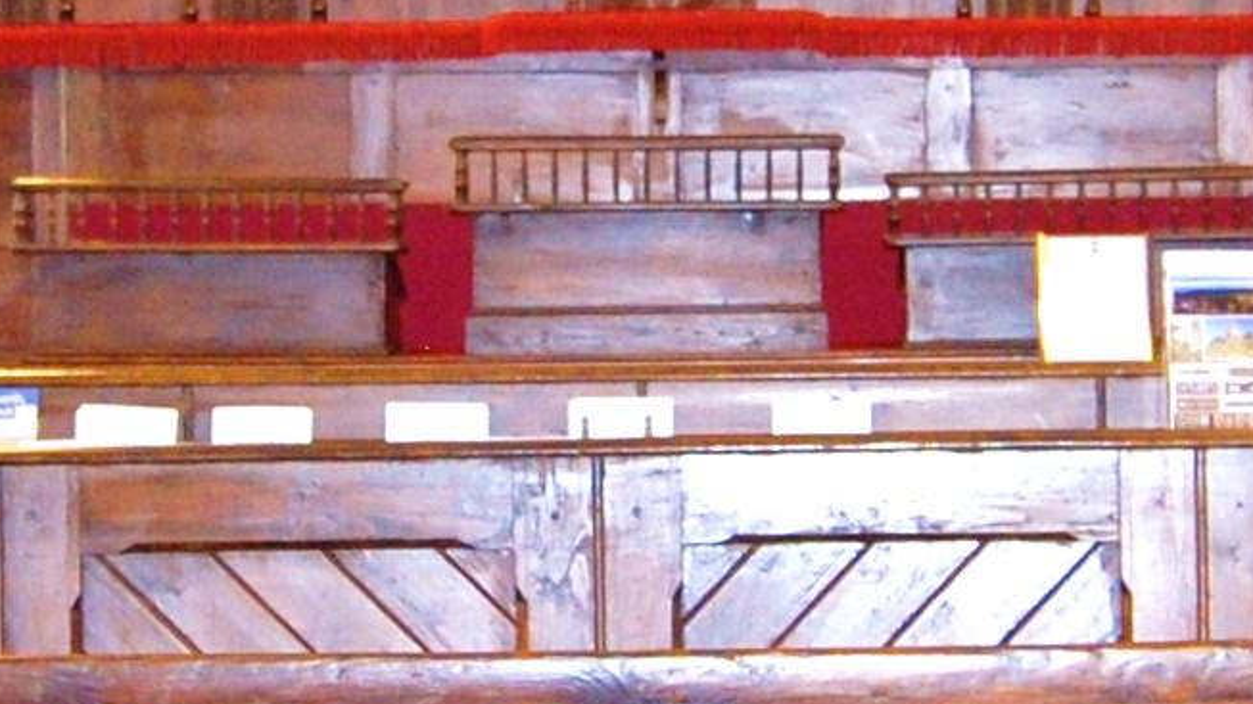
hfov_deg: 12.8
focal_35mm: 168
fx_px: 5581
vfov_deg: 7.2
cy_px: 119
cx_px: 553
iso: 450
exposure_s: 1/60
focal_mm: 18
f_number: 3.5
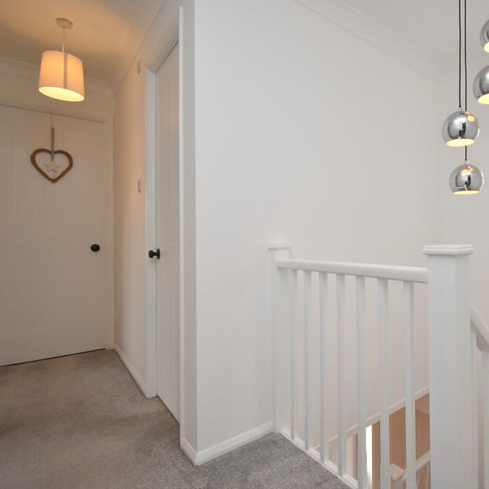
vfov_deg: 74.8
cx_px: 356
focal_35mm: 20
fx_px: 320
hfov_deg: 70.6
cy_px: 239
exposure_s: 1/200
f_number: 5
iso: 800
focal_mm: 10
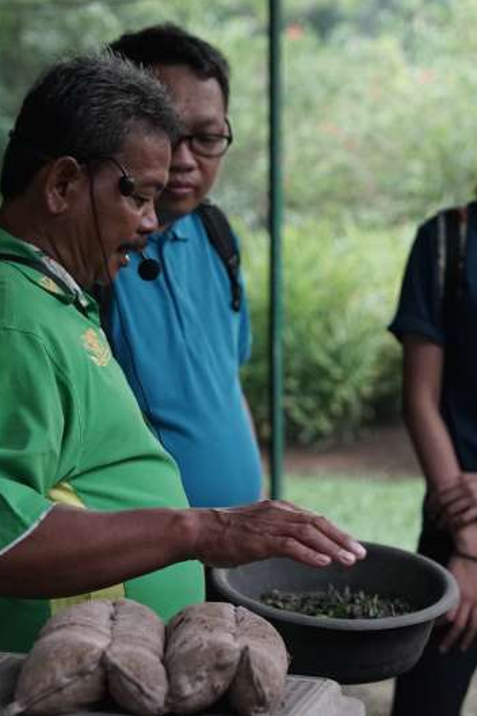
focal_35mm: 106
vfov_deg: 19.3
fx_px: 2107
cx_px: 272
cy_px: 359
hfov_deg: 12.9
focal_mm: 70
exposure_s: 1/200
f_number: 4
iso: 3200
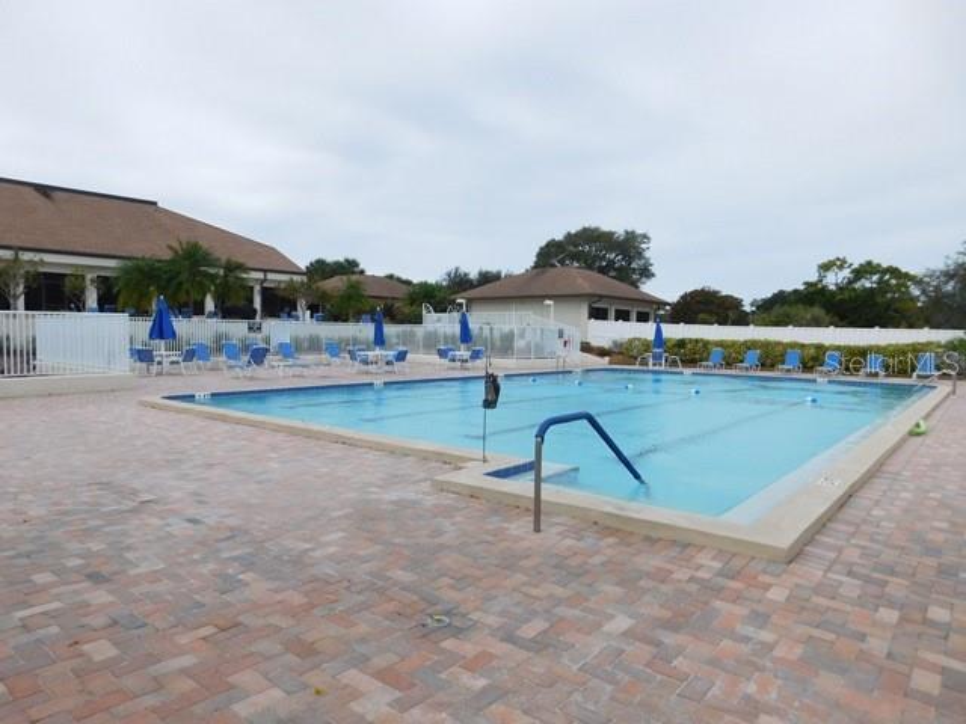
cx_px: 483
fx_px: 642
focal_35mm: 23
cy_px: 362
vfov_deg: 58.9
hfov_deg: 73.9
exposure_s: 1/500
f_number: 6
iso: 125
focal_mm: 4
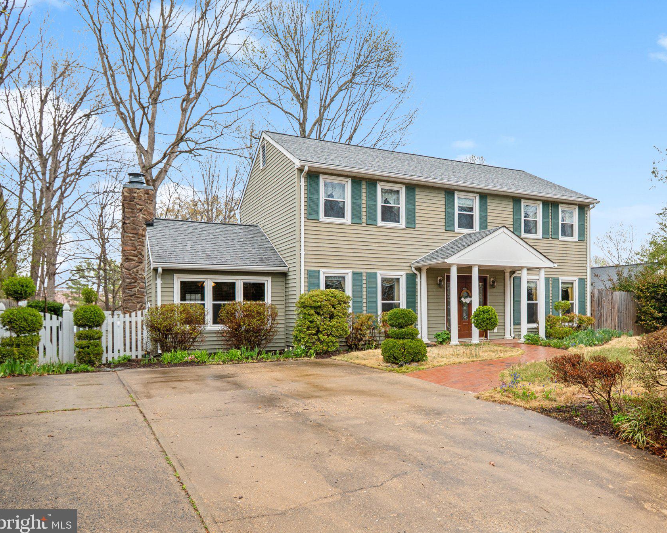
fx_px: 474
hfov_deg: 69.7
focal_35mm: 24
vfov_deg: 58.8
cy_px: 268
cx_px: 395
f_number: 5.6
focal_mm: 14
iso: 400
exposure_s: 1/160
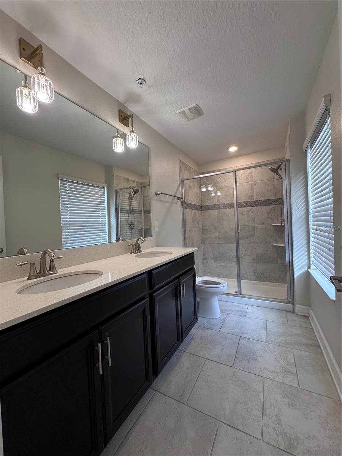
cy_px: 228
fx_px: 184
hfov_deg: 85.7
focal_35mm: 14
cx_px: 171
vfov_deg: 102.1
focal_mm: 2.22
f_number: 2.2
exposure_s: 1/120
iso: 250
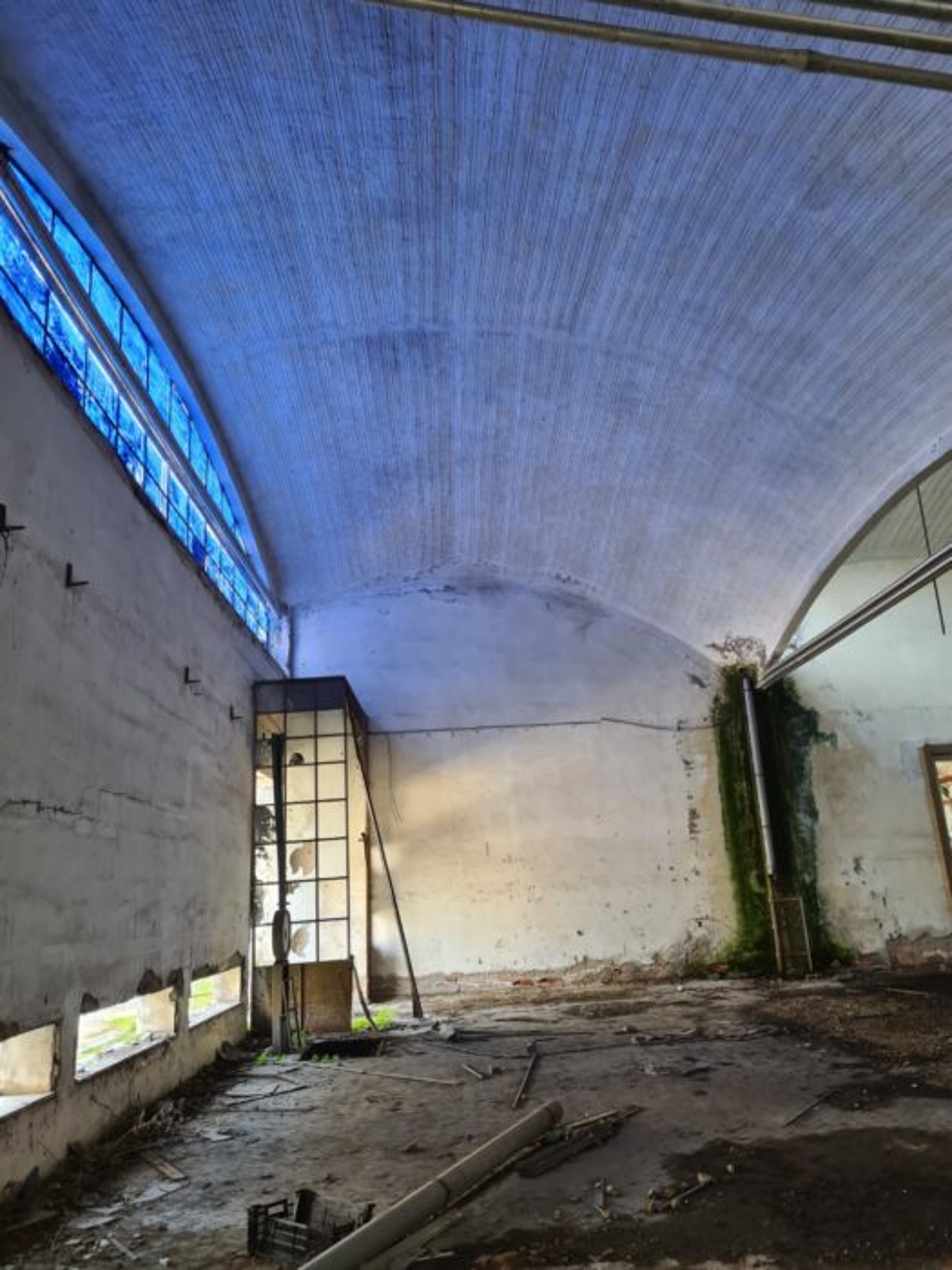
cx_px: 476
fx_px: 953
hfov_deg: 53.1
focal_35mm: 26
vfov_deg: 67.3
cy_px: 635
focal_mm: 5.4
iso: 100
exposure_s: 1/50
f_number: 1.8
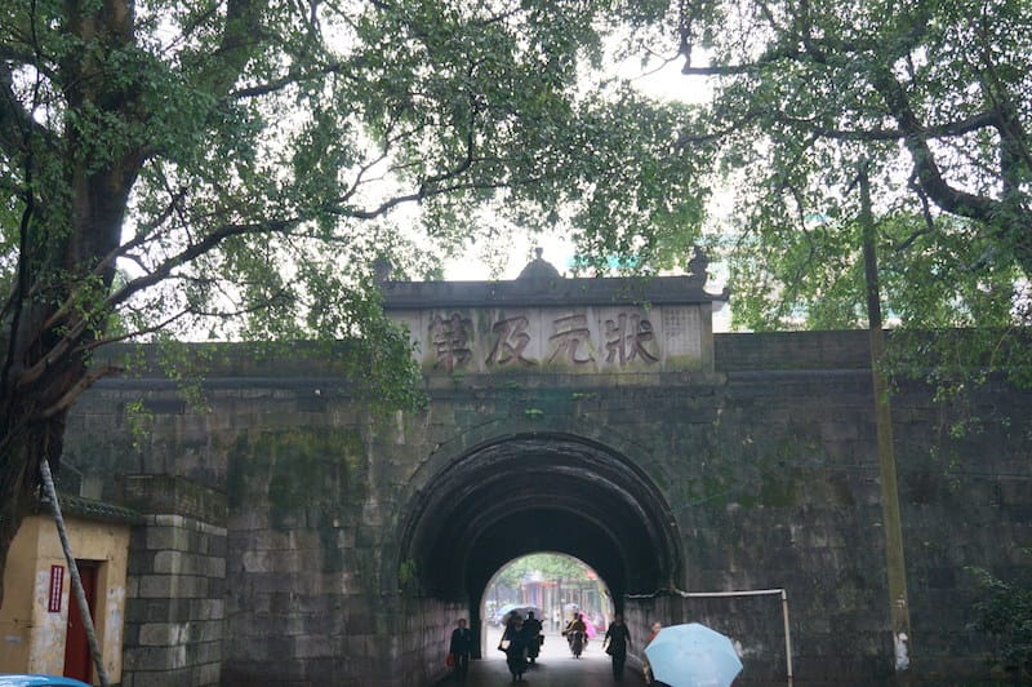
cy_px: 344
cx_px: 516
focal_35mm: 40
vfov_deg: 33.0
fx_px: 1160
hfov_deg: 48.0
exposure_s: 1/60
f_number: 4.5
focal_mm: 27
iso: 200
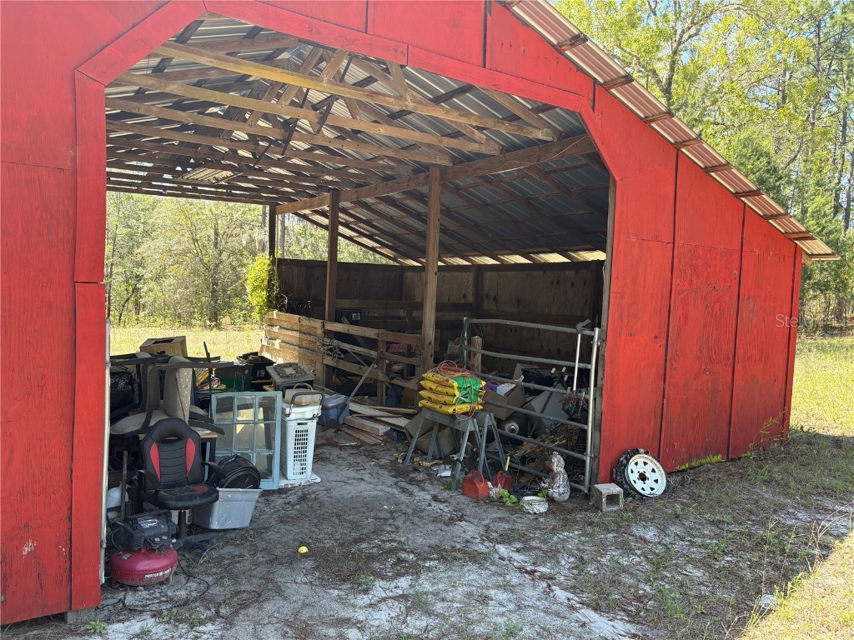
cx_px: 427
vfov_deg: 53.1
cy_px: 320
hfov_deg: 67.3
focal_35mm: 26
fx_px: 641
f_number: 1.6
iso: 50
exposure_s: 1/316
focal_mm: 5.96
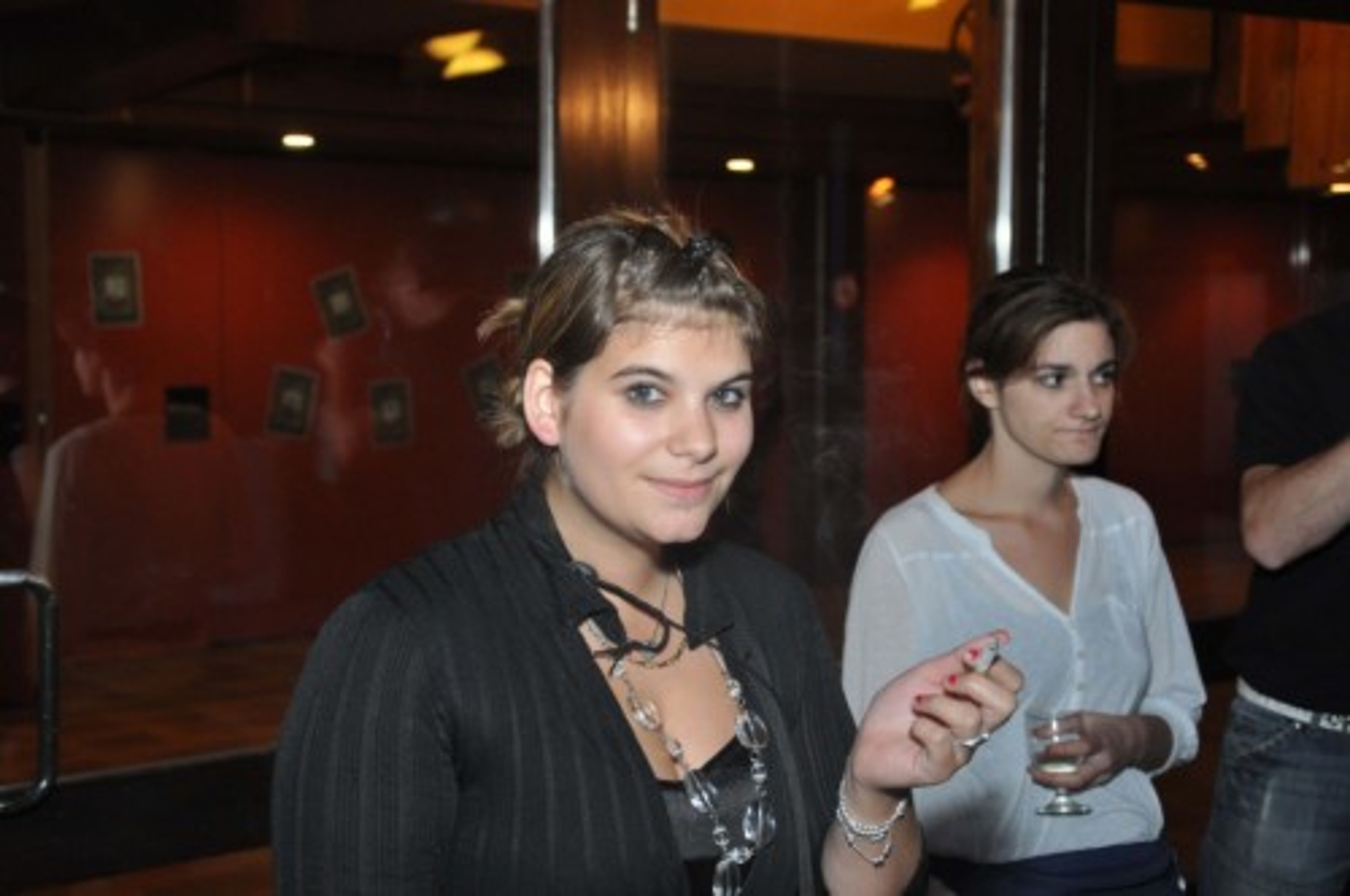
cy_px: 448
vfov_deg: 22.6
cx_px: 675
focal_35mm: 60
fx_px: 2247
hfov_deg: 33.4
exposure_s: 1/60
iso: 800
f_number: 4.5
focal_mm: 40
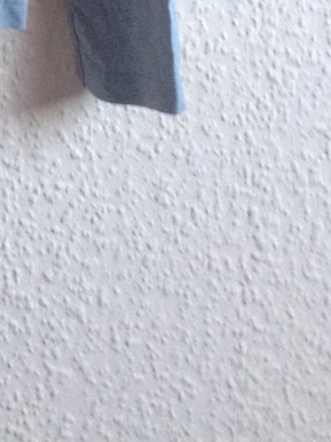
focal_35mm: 121
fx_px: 1544
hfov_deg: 11.5
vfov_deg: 14.7
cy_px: -303
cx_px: -222
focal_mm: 4.28
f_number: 2.4
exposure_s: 1/20
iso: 200
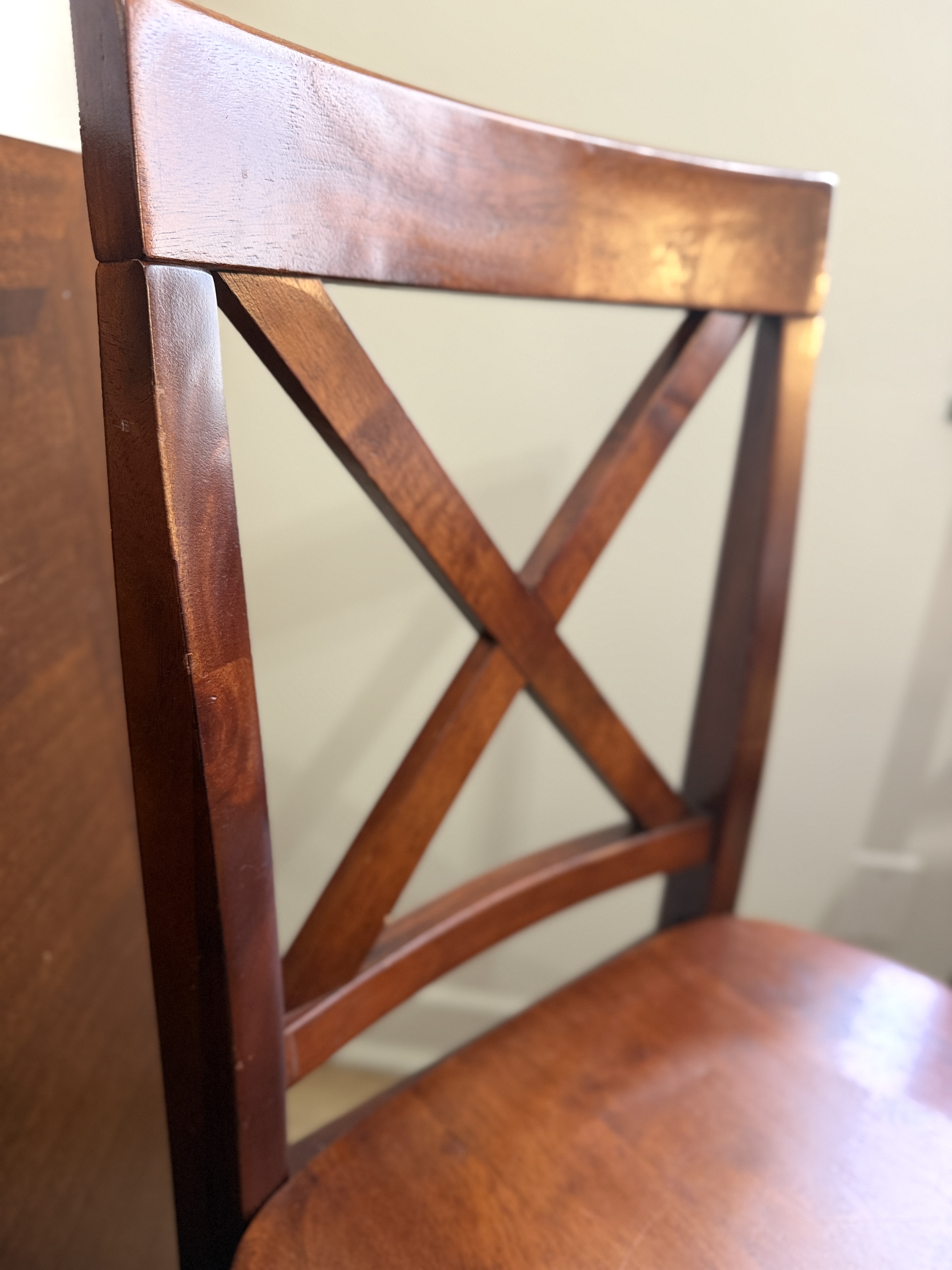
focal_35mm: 24
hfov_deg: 56.8
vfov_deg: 71.6
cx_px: 476
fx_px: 880
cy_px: 635
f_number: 1.78
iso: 250
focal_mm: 6.76
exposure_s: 1/60
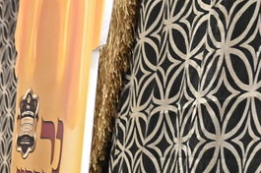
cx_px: -265
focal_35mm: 127
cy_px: 205
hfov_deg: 13.7
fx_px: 920
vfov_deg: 10.6
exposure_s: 1/80
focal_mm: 24
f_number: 2.8
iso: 2000
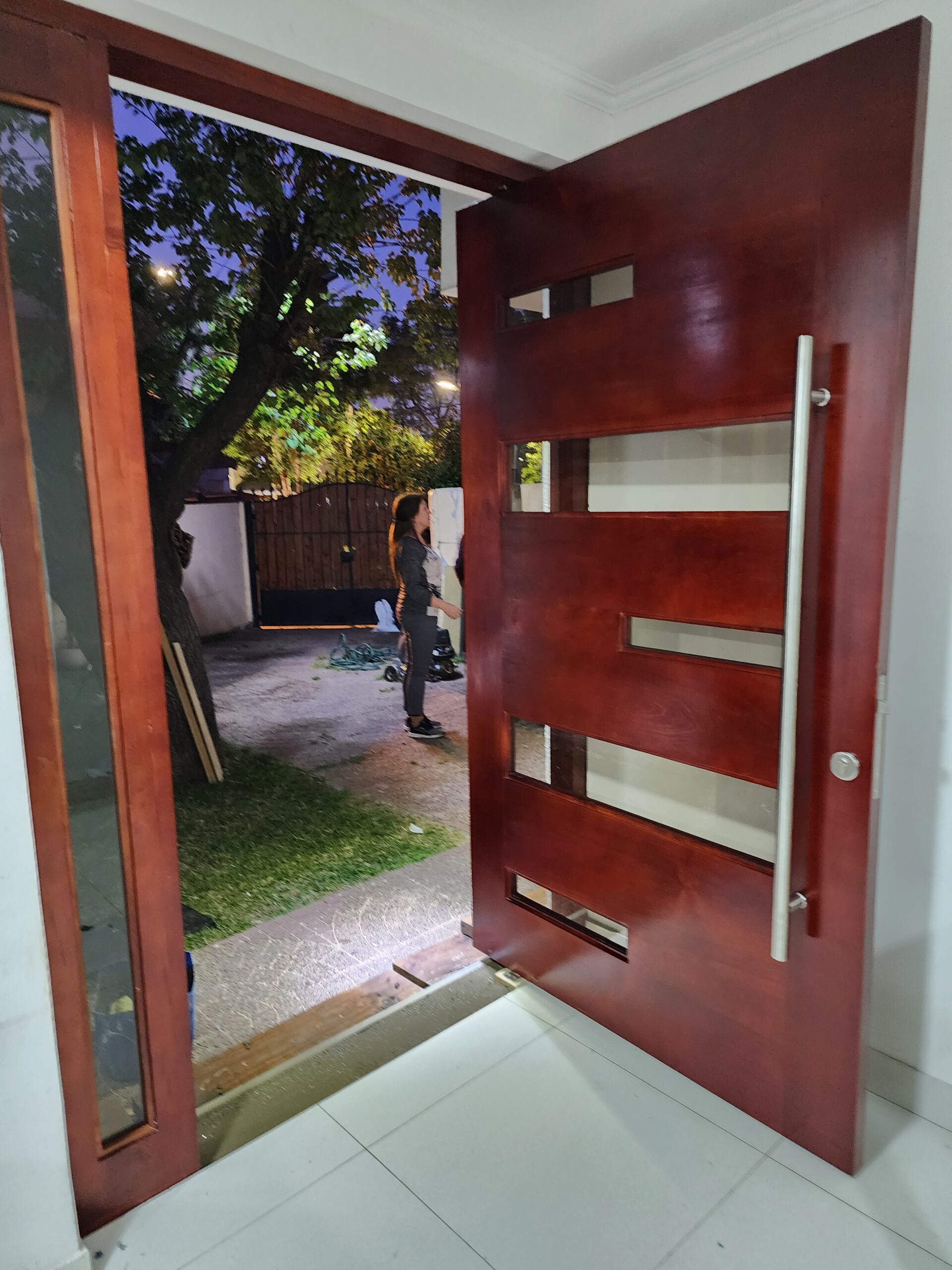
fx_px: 843
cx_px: 476
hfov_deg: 58.9
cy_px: 635
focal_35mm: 23
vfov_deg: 73.9
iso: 800
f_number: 1.8
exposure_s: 1/25
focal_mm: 6.4
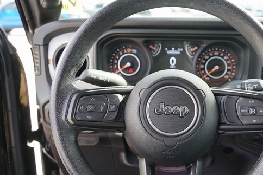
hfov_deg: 51.2
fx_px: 270
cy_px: 104
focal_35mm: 37
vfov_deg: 35.8
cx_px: 169
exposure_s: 1/60
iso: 100
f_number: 4
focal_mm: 28
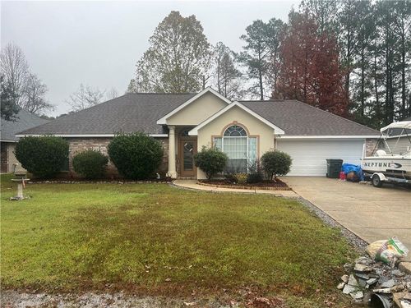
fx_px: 309
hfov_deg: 67.3
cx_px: 206
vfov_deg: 53.1
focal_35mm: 26
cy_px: 154
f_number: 1.5
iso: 40
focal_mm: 5.7
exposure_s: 1/155
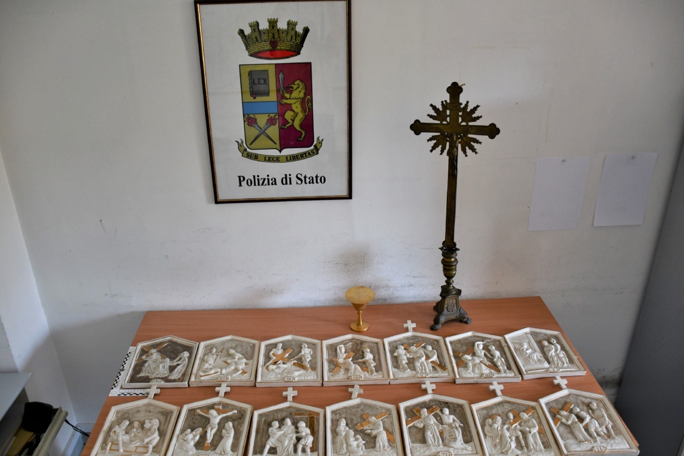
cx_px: 338
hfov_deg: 65.5
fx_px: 532
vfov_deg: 46.4
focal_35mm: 28
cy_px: 235
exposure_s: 1/250
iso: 800
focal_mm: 18
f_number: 3.5
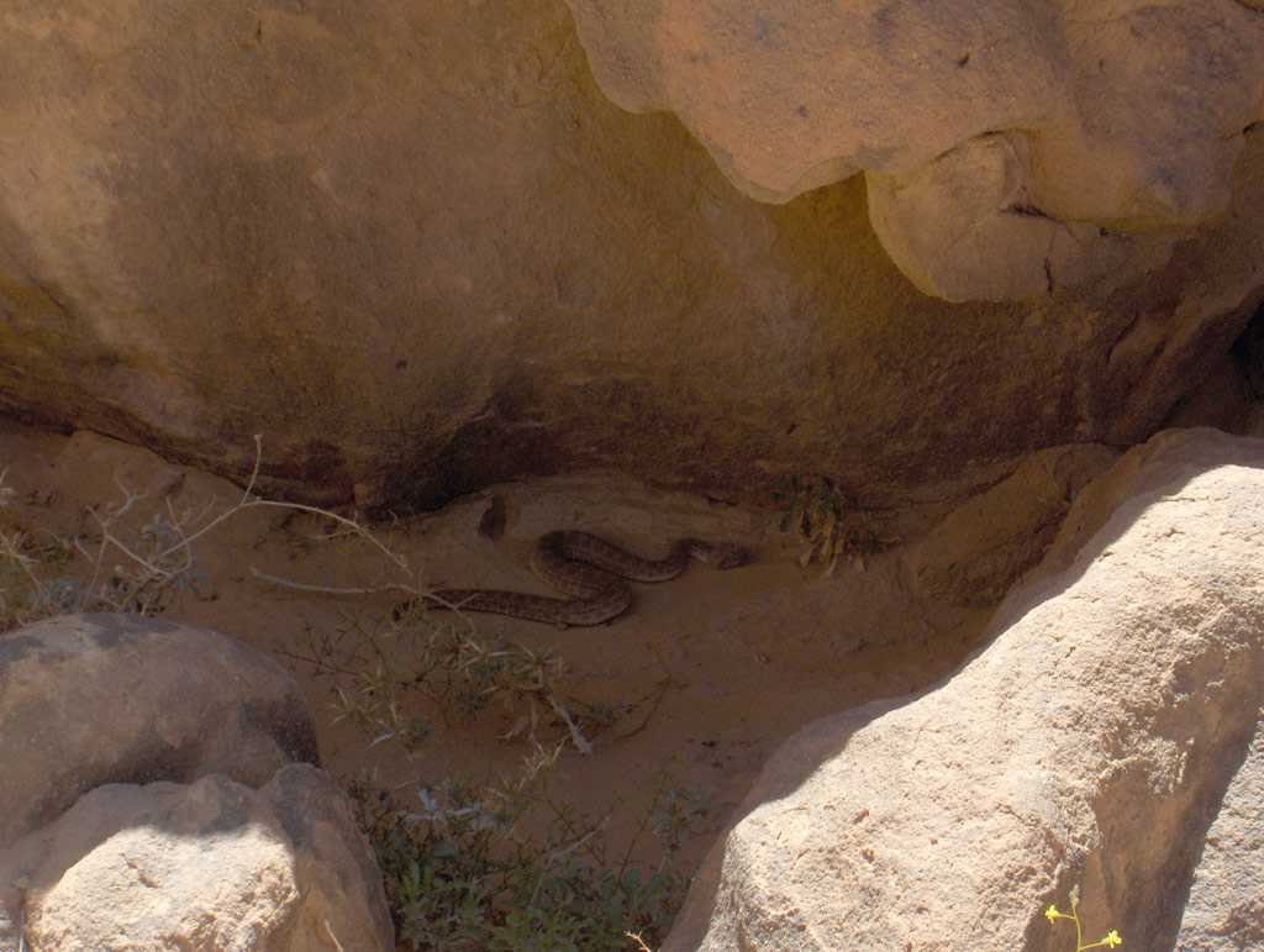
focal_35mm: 117
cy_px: 476
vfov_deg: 12.7
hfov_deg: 16.8
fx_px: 4278
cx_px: 632
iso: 193
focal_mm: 24
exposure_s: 1/274
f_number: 4.9
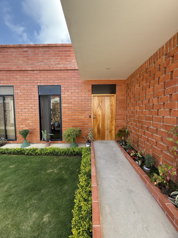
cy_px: 119
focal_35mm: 14
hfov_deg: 85.7
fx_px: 96
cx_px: 89
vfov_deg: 102.1
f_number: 2.2
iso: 50
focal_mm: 2.22
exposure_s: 1/285
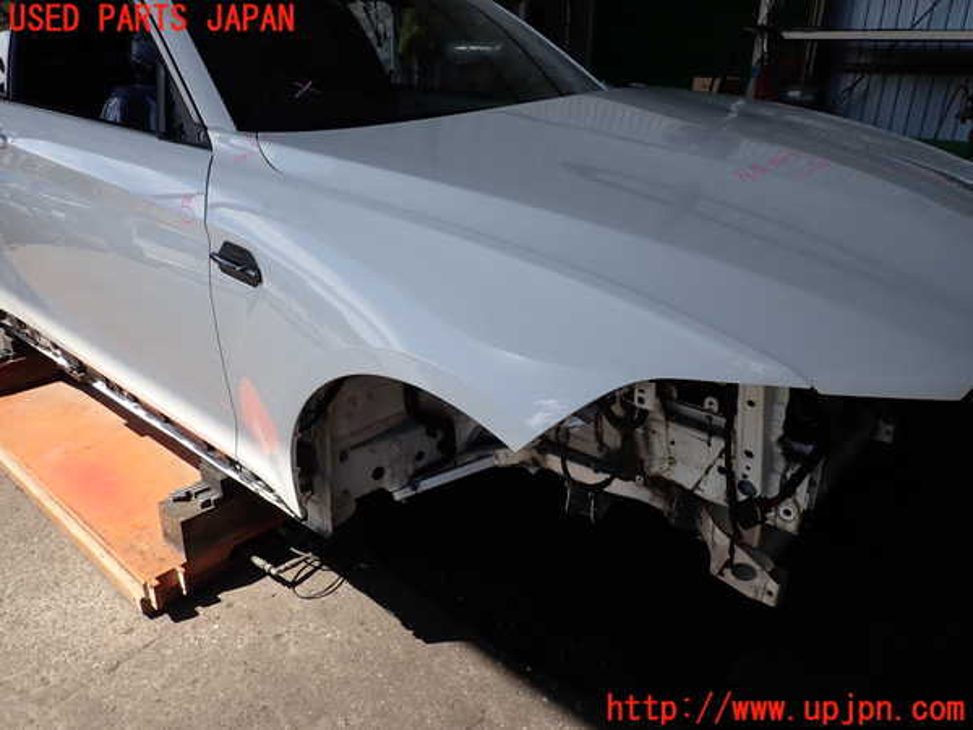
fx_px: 703
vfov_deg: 54.9
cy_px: 365
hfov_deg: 69.4
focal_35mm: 25
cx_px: 486
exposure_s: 1/800
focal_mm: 4.5
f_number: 2.8
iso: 100
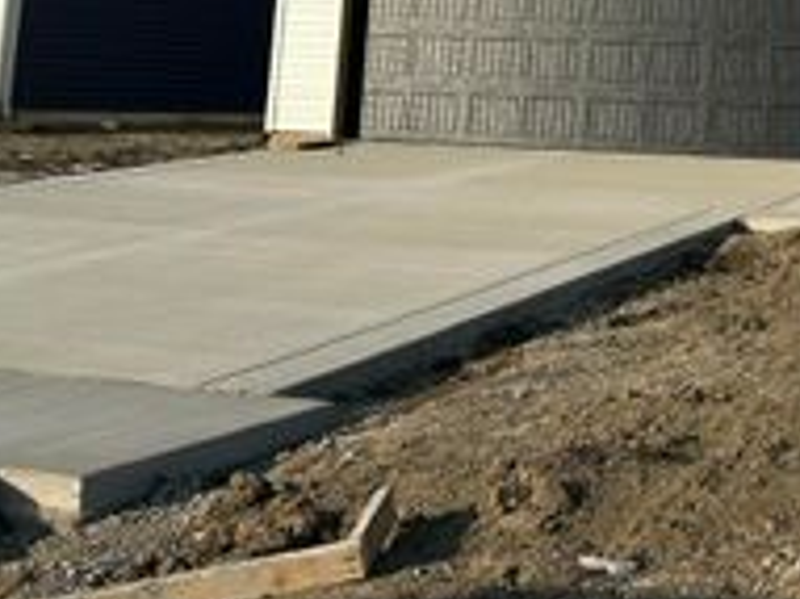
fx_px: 1571
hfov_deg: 25.7
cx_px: 947
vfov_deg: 20.4
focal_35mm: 68
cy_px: -90
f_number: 1.5
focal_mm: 5.7
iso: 50
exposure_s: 1/6211
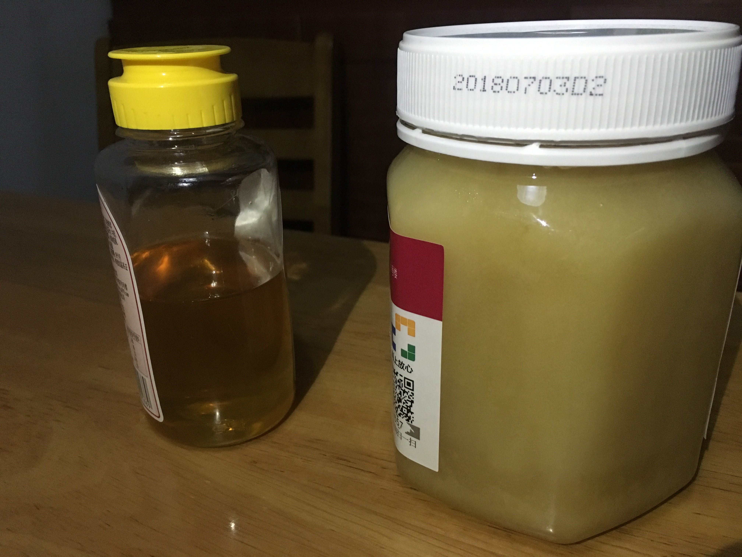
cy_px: 278
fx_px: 622
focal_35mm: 29
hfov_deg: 61.7
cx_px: 371
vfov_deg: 48.2
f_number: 2.2
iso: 250
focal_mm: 4.15
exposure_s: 1/17
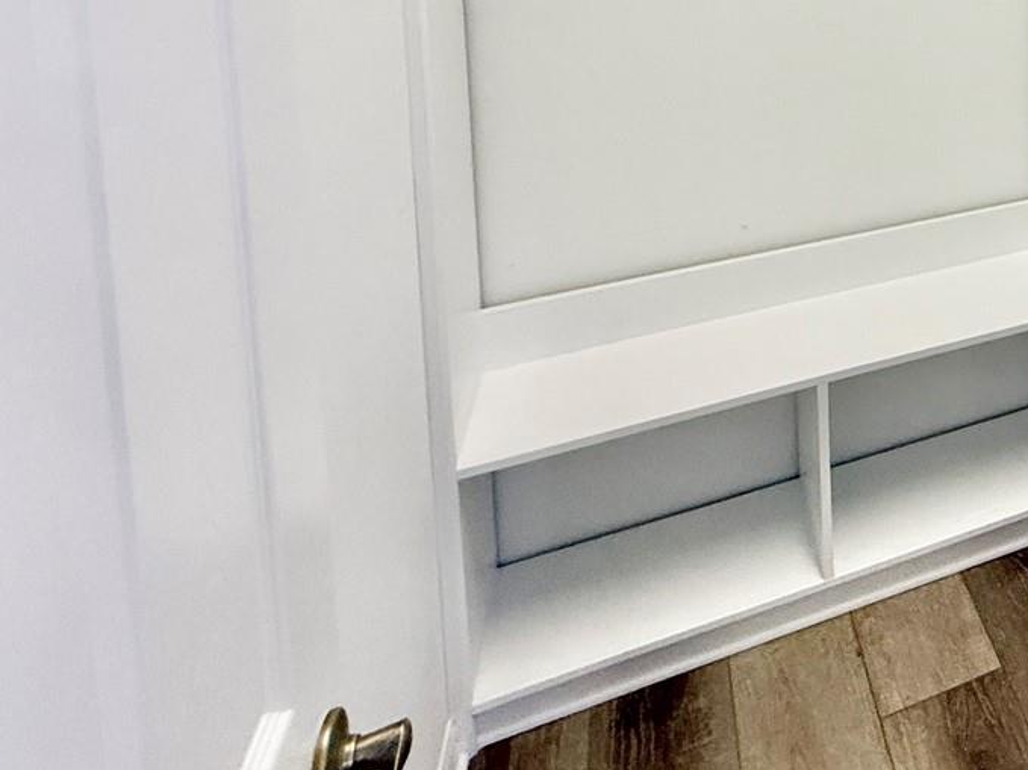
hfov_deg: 42.8
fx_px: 980
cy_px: -109
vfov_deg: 35.6
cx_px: 1139
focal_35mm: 33
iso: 200
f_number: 2.2
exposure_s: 1/120
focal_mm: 2.22
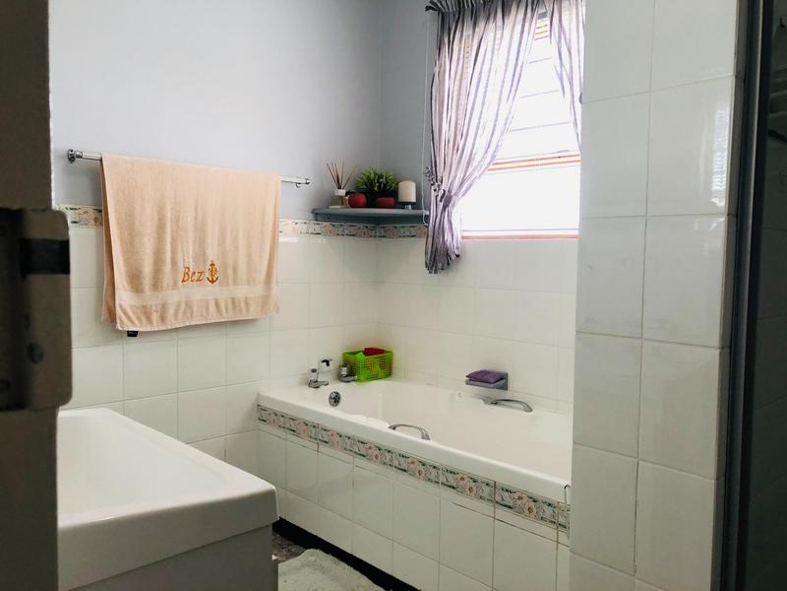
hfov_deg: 63.4
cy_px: 296
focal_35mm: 28
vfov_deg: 49.7
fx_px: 637
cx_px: 394
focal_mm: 3.99
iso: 25
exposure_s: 1/33
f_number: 1.8
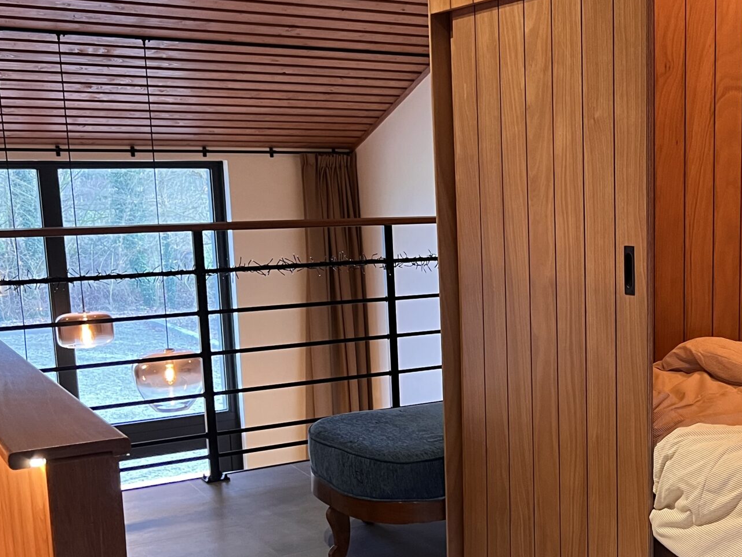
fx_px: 1115
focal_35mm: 52
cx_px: 635
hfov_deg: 35.2
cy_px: 357
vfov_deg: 27.9
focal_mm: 5.7
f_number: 1.5
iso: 250
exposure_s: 1/50
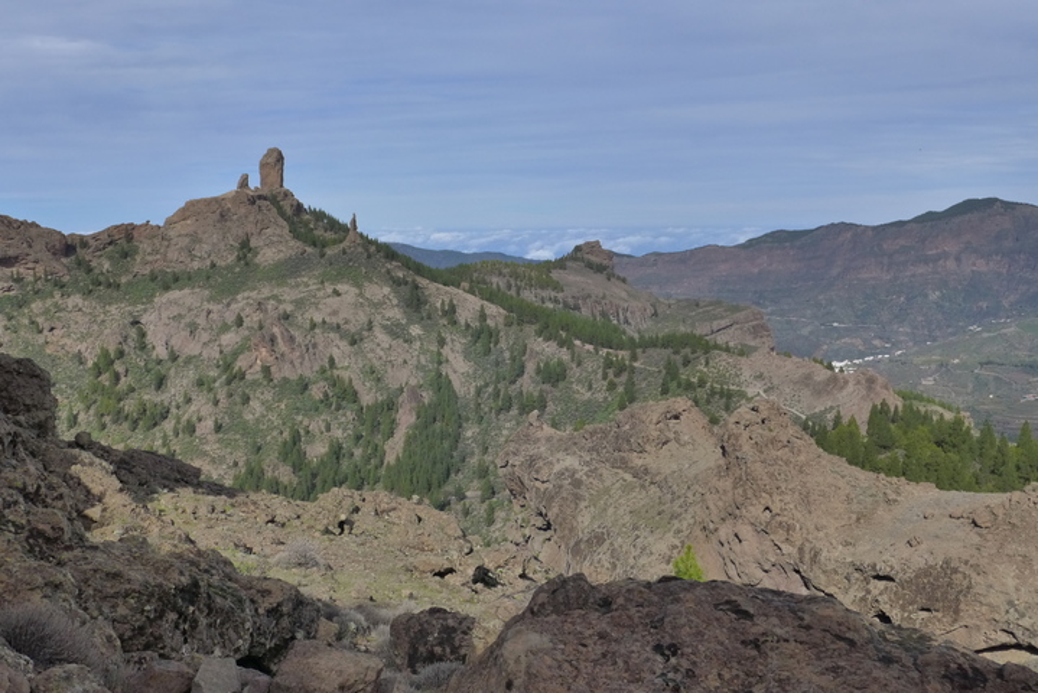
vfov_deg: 33.4
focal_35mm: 40
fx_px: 1154
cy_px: 346
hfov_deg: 48.4
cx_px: 519
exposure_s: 1/2000
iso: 400
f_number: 4.5
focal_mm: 7.9
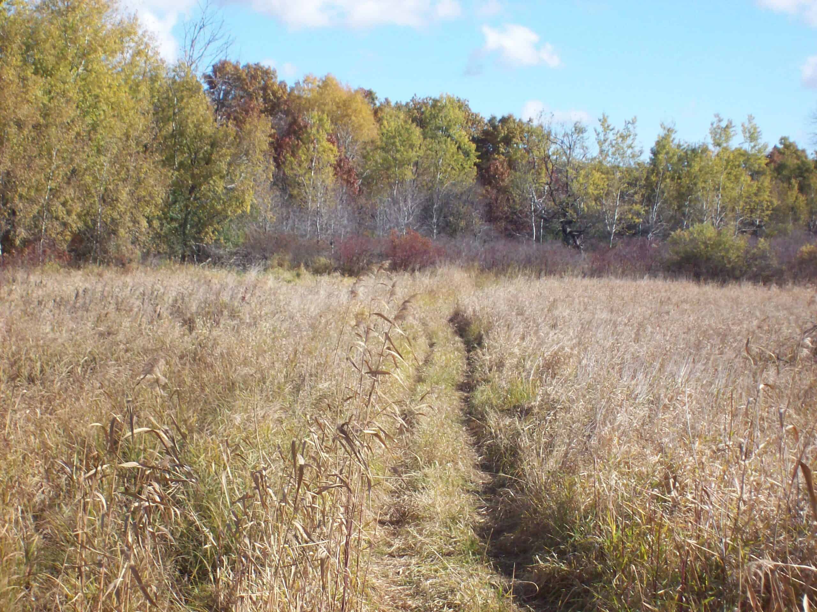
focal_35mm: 108
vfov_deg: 13.7
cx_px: 408
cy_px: 306
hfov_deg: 18.2
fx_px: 2548
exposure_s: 1/561
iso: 80
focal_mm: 18
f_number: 4.8
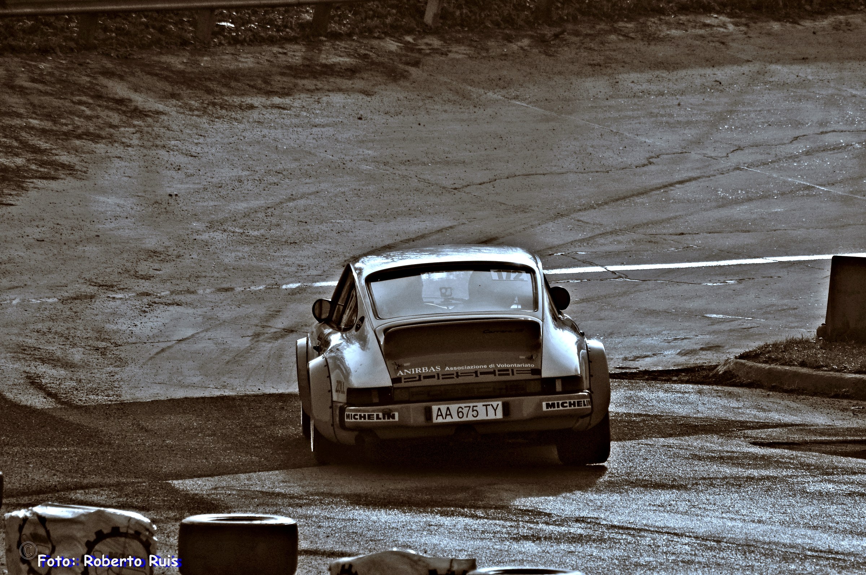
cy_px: 288
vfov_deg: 3.0
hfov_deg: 4.6
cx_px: 433
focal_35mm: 450
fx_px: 10812
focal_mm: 300
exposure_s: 1/2000
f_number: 8
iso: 400
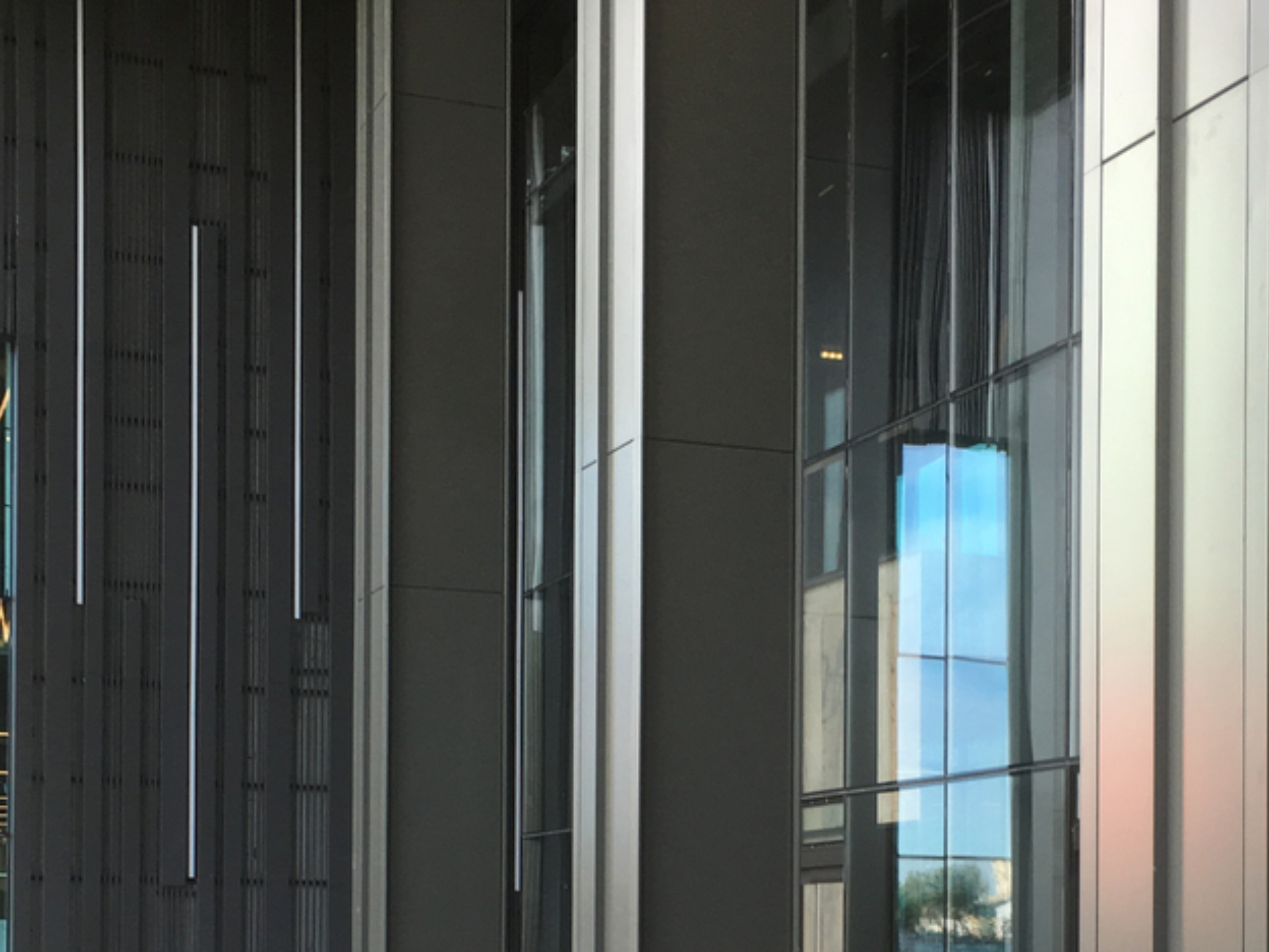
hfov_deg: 31.1
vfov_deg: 22.9
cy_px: 907
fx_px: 2273
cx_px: 762
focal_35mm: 62
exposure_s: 1/100
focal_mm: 4.15
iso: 32
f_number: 2.2
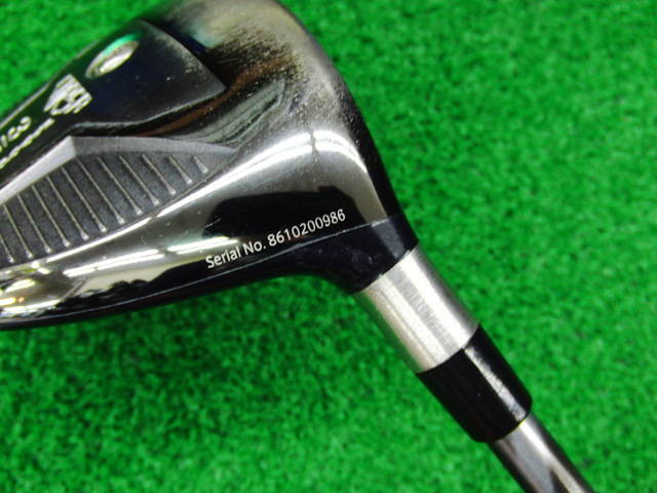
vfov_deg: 38.7
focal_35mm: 37
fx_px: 702
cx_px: 328
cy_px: 246
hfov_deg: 50.1
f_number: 3.6
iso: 400
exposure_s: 1/25
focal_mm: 6.42
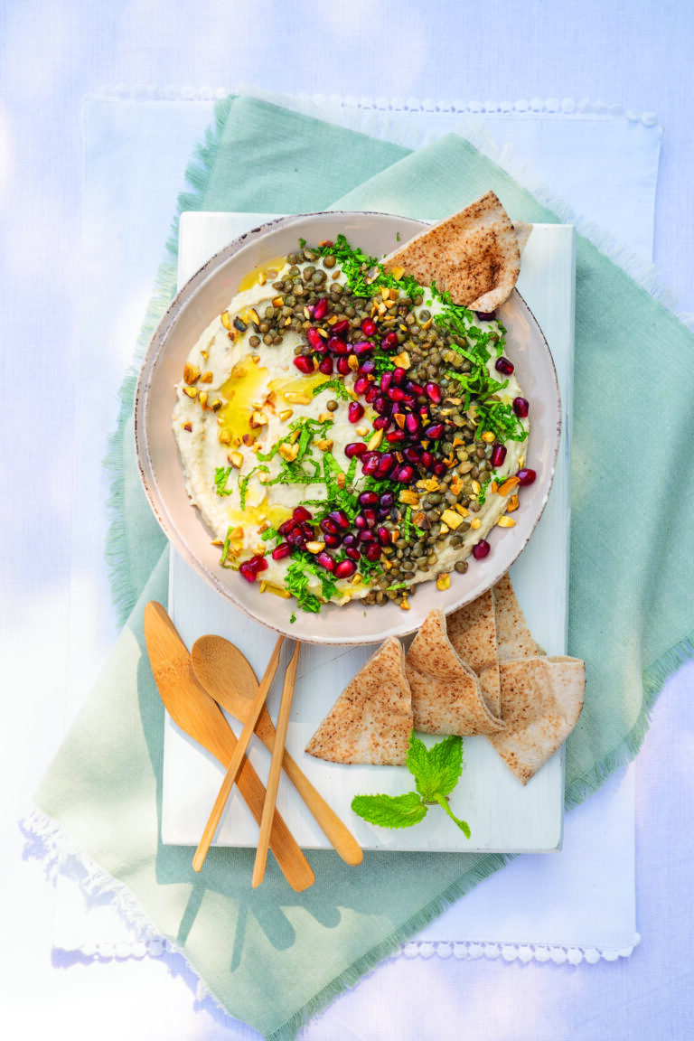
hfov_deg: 35.9
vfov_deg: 51.9
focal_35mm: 37
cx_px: 347
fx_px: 1070
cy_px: 520
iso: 320
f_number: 8
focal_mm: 37
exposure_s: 1/125
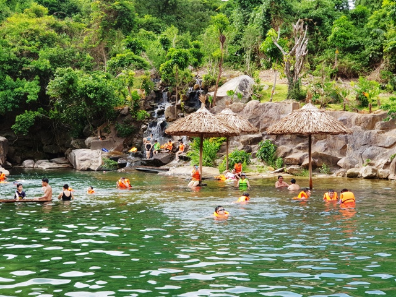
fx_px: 595
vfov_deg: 28.0
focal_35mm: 52
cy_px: 148
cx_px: 198
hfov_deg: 36.8
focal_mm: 6
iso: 25
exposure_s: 1/157
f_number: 2.4
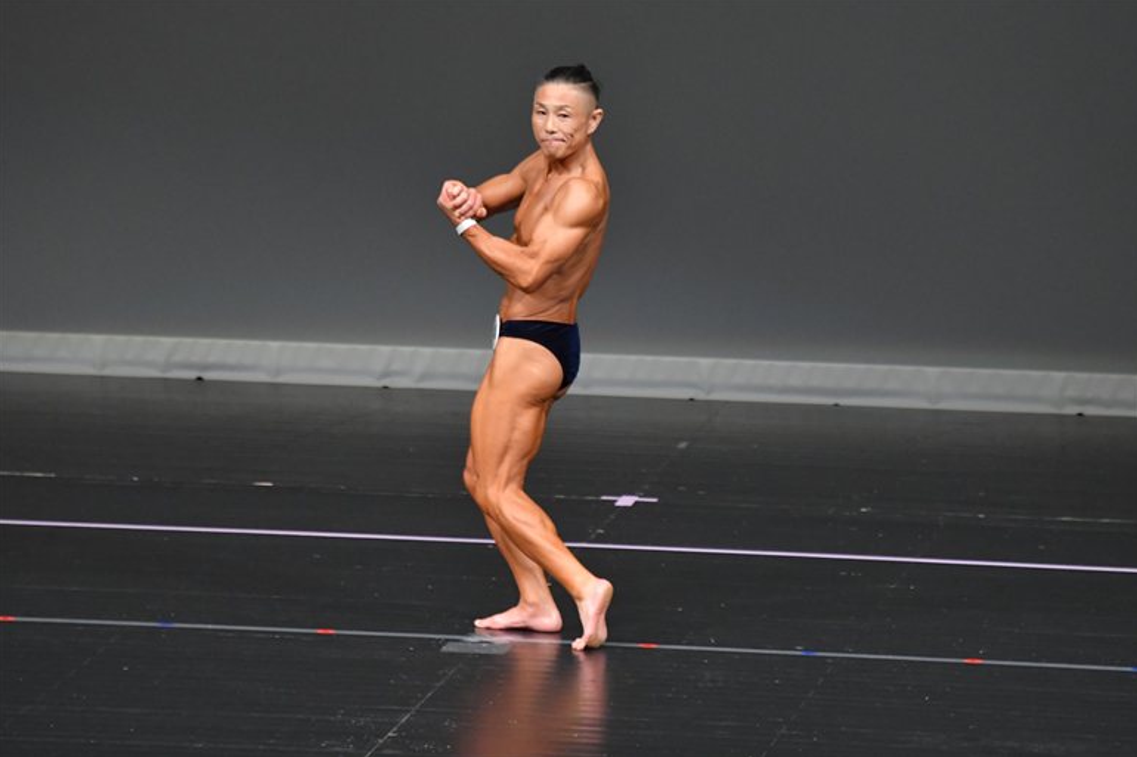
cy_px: 378
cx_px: 571
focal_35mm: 347
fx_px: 10956
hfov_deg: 5.9
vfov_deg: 4.0
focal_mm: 230
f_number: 5.6
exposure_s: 1/400
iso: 4000
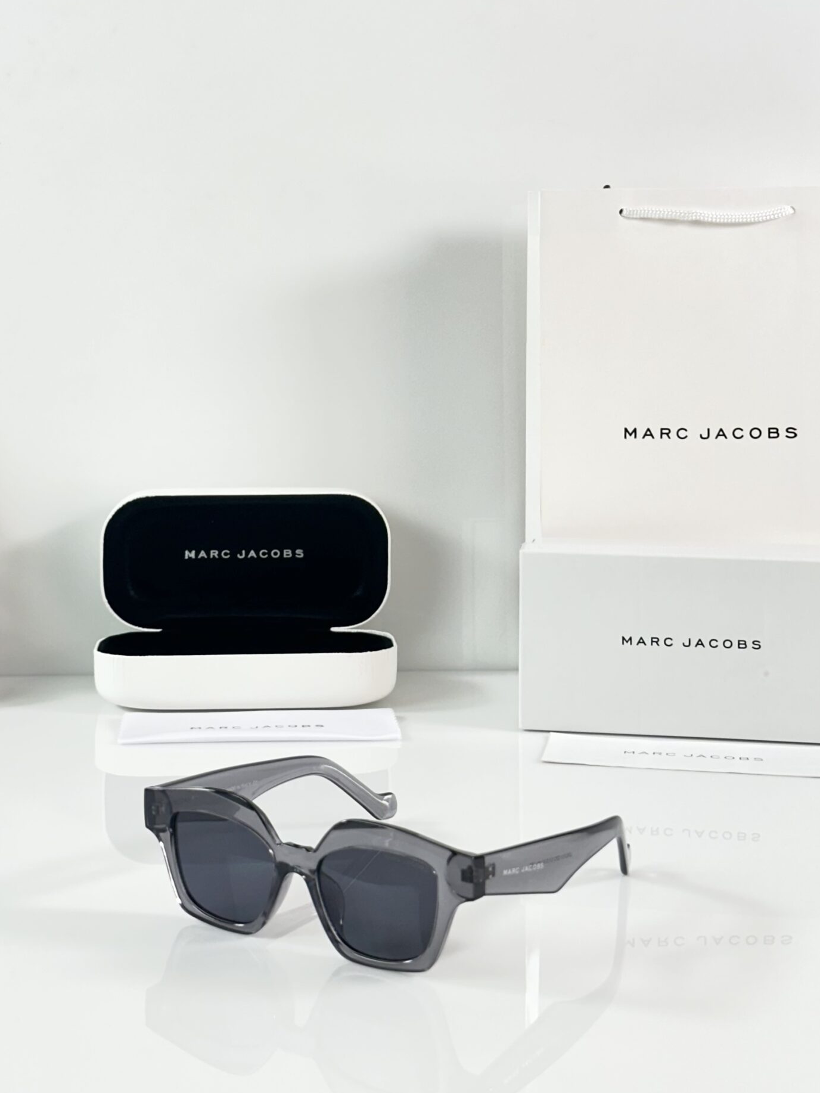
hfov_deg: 21.9
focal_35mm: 67
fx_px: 2116
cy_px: 386
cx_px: 333
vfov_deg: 28.8
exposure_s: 1/100
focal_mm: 6.86
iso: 50
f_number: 1.78
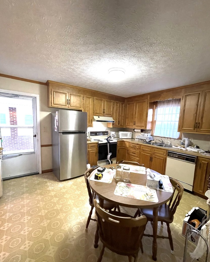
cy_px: 140
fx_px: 117
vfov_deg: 96.7
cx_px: 107
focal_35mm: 15
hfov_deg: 84.0
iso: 1000
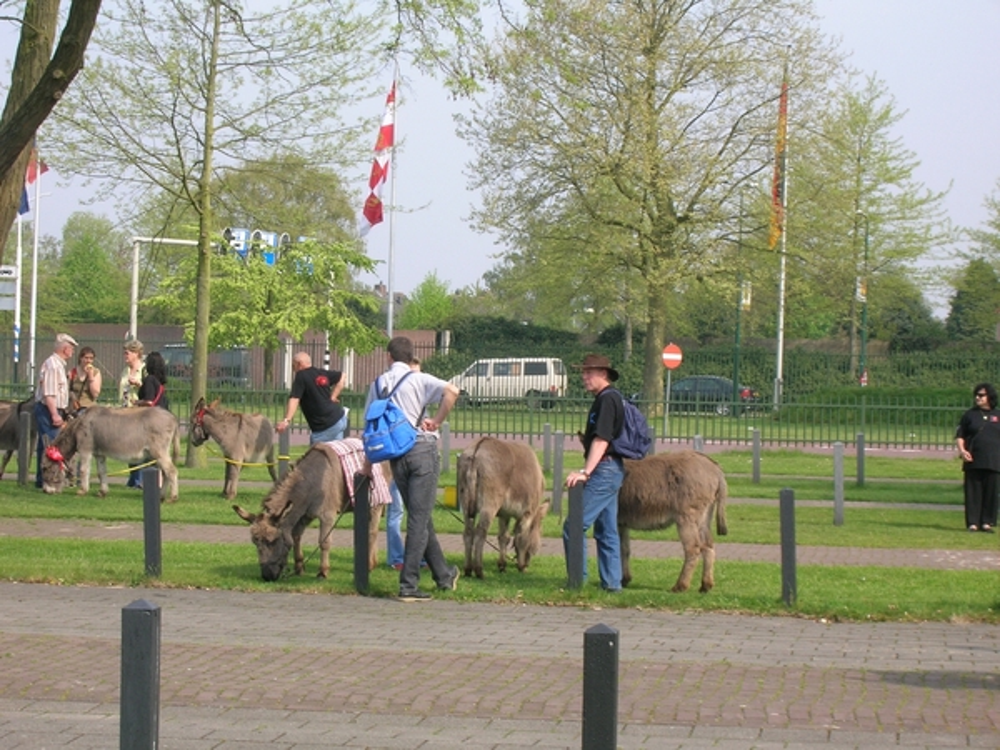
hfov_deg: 19.3
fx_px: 2947
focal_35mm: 102
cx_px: 500
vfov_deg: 14.5
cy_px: 375
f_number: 8.2
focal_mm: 17.1
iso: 50
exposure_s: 1/64.4
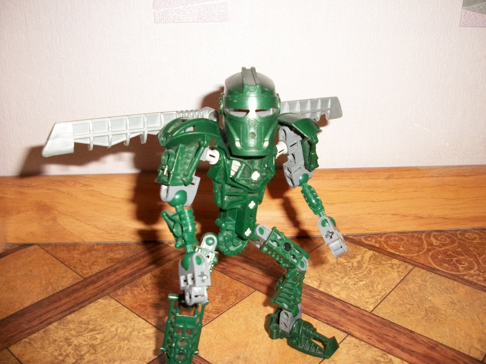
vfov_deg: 40.7
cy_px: 182
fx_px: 491
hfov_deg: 52.6
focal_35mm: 35
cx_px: 243
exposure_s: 1/125
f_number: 3.1
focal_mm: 6.3
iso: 250
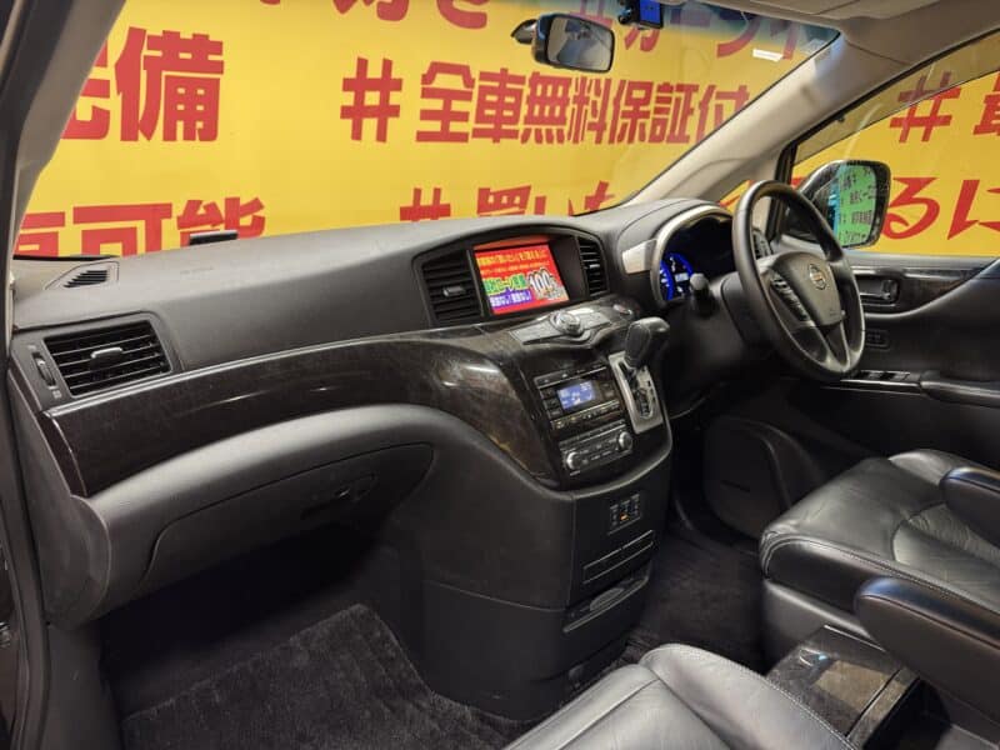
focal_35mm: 24
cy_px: 375
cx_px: 500
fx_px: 693
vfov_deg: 56.8
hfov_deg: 71.6
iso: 160
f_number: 1.78
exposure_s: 1/50
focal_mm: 6.76
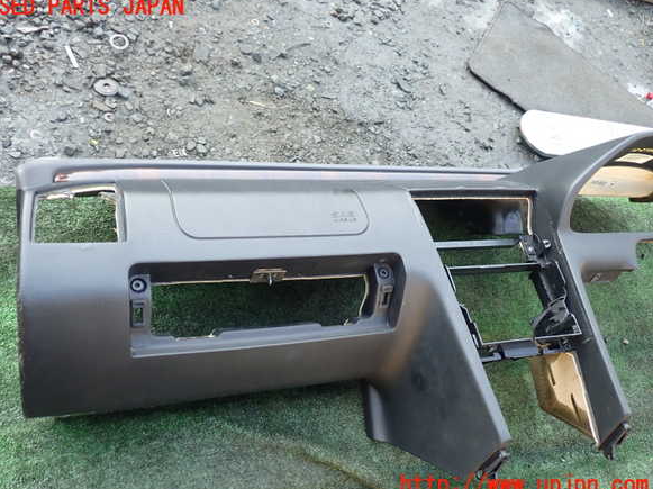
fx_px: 584
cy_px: 246
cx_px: 317
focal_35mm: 31
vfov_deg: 45.4
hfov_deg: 58.4
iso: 125
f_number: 2.3
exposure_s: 1/60
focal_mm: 5.4
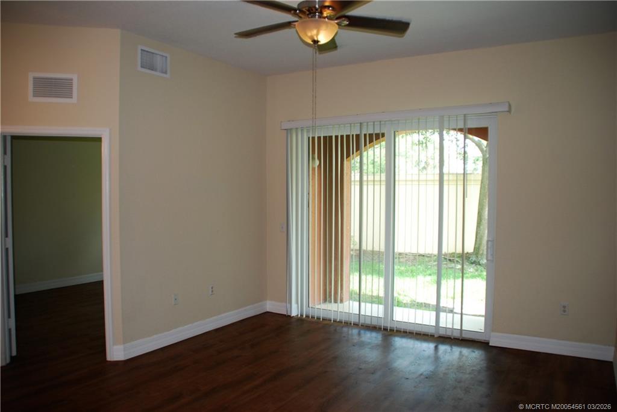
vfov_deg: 48.0
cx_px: 308
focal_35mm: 27
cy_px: 206
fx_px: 463
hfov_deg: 67.4
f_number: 3.5
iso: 200
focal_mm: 18
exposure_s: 1/60
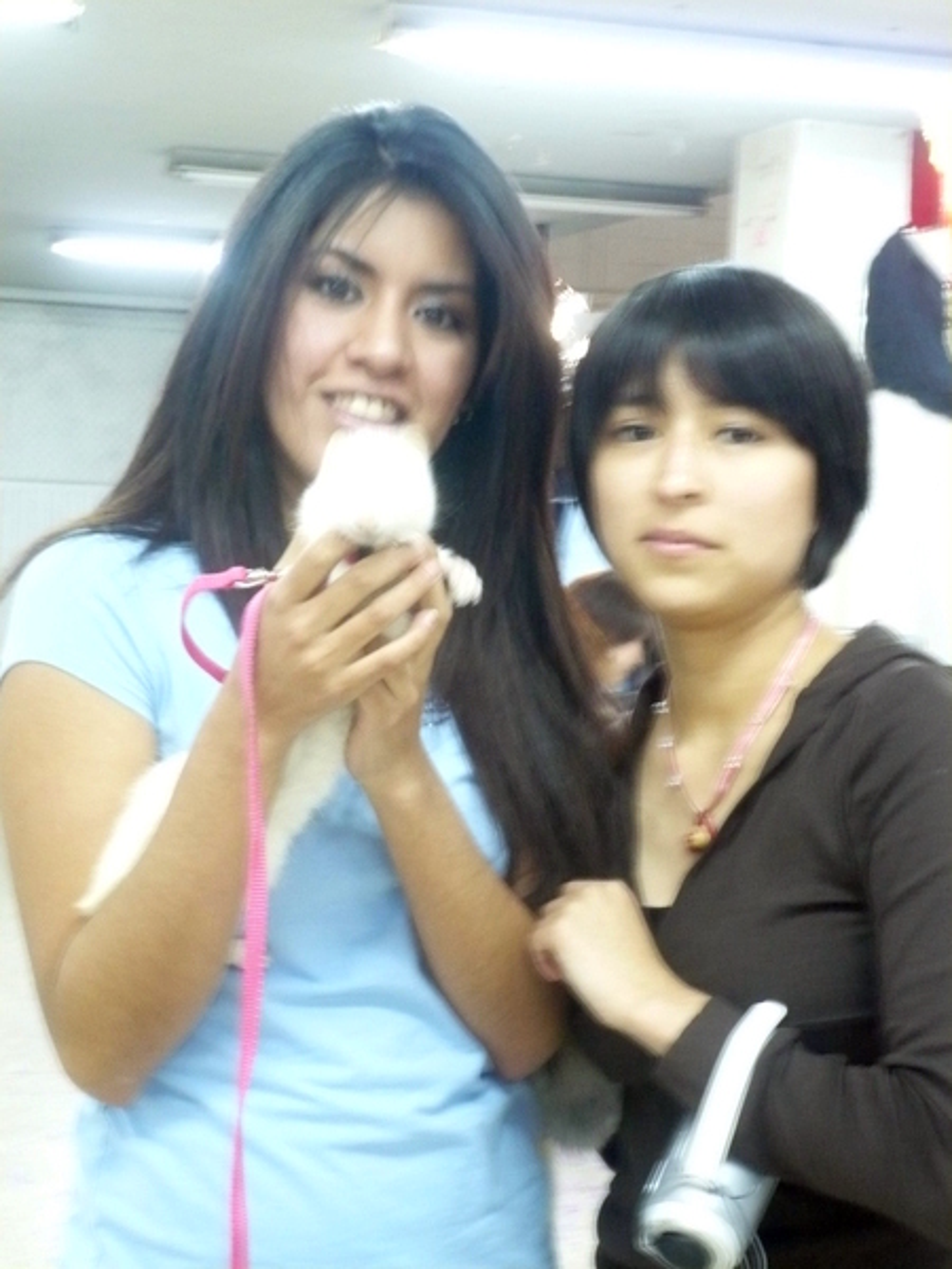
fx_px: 2567
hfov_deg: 21.0
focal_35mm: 70
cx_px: 476
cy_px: 634
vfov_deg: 27.8
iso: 400
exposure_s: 1/5
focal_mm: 11.5
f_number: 4
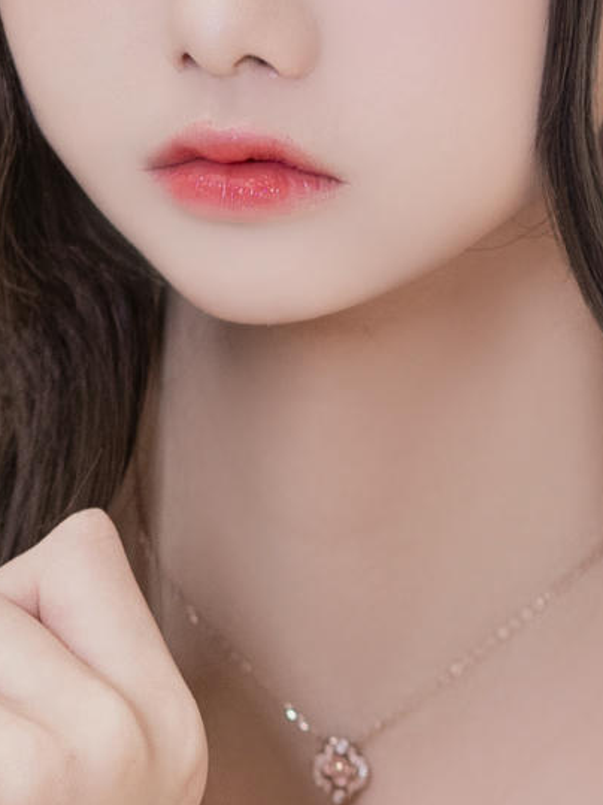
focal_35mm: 355
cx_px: 381
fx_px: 8249
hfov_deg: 4.2
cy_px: 841
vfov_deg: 5.6
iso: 640
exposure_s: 1/160
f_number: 2.5
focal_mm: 50
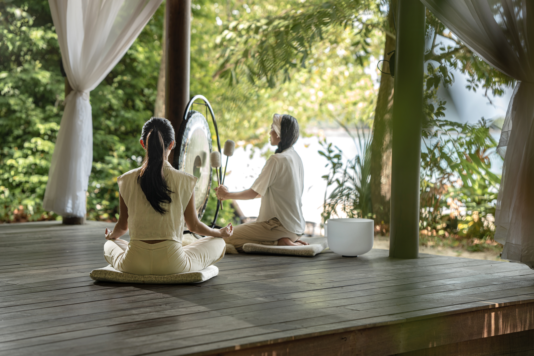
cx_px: 267
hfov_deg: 23.9
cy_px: 178
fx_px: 1261
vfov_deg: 16.1
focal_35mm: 85
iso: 160
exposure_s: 1/200
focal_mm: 85
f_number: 2.8
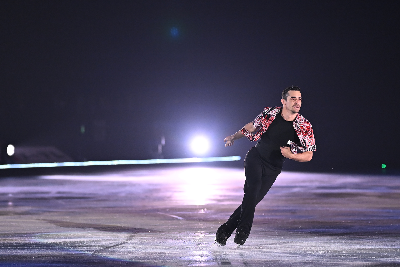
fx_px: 2244
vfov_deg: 6.8
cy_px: 134
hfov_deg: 10.2
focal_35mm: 202
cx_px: 200
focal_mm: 135
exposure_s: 1/1600
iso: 1600
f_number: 1.8
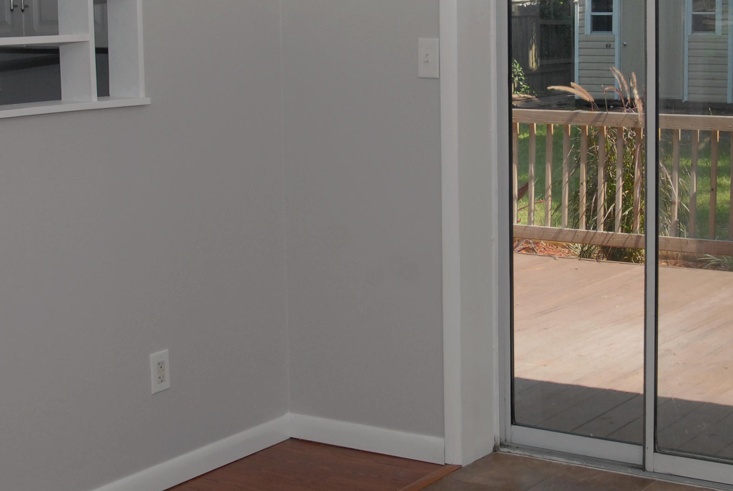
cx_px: 480
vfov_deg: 19.9
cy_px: 110
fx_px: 1386
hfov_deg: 29.4
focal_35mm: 68
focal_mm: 24
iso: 500
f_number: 9
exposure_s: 1/250
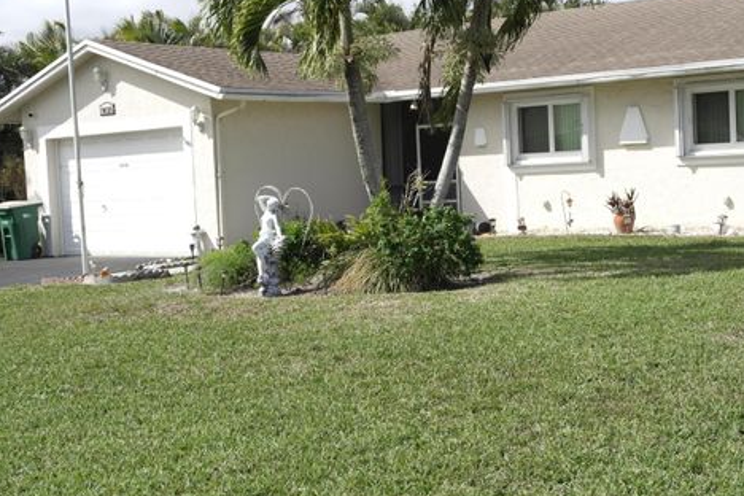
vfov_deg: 21.9
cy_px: 242
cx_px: 396
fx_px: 1281
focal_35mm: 62
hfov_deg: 32.4
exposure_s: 1/180
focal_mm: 38
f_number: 10
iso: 100
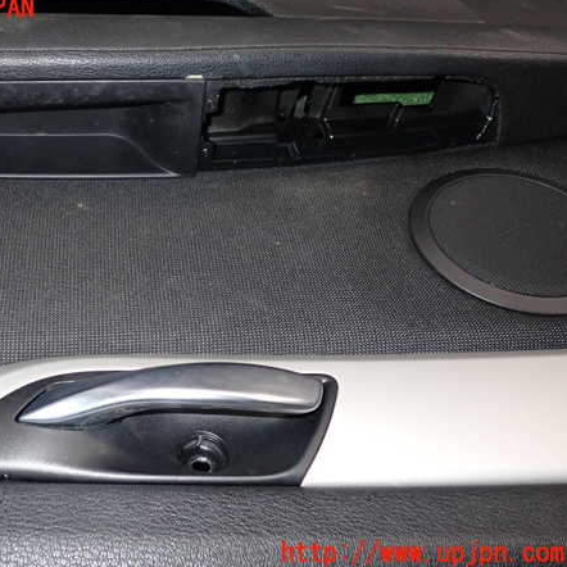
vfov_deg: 46.0
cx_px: 186
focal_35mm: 36
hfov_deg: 45.3
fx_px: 667
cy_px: 281
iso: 320
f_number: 6.3
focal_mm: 5.4
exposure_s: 1/30
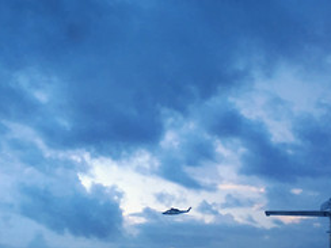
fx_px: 727
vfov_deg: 19.4
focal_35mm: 76
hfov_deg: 25.4
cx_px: 85
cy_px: 119
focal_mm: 4.15
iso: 25
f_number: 2.2
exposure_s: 1/33
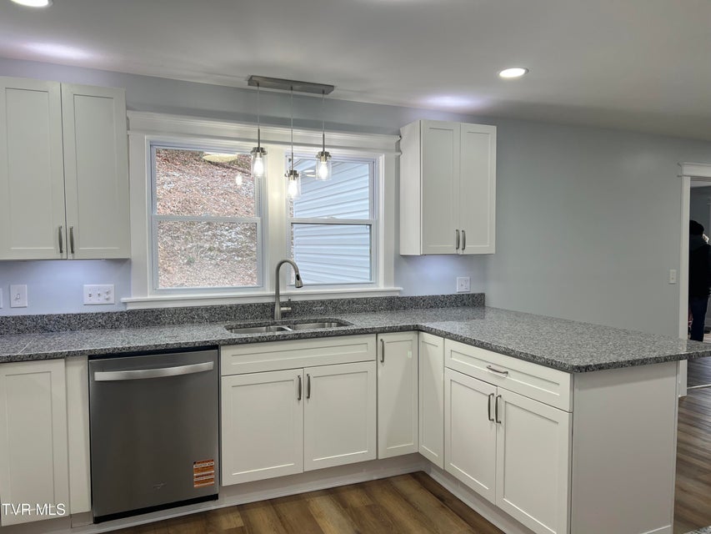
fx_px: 534
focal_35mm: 26
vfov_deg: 53.1
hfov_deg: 67.3
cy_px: 267
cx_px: 356
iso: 32
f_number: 1.5
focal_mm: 5.7
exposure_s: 1/120
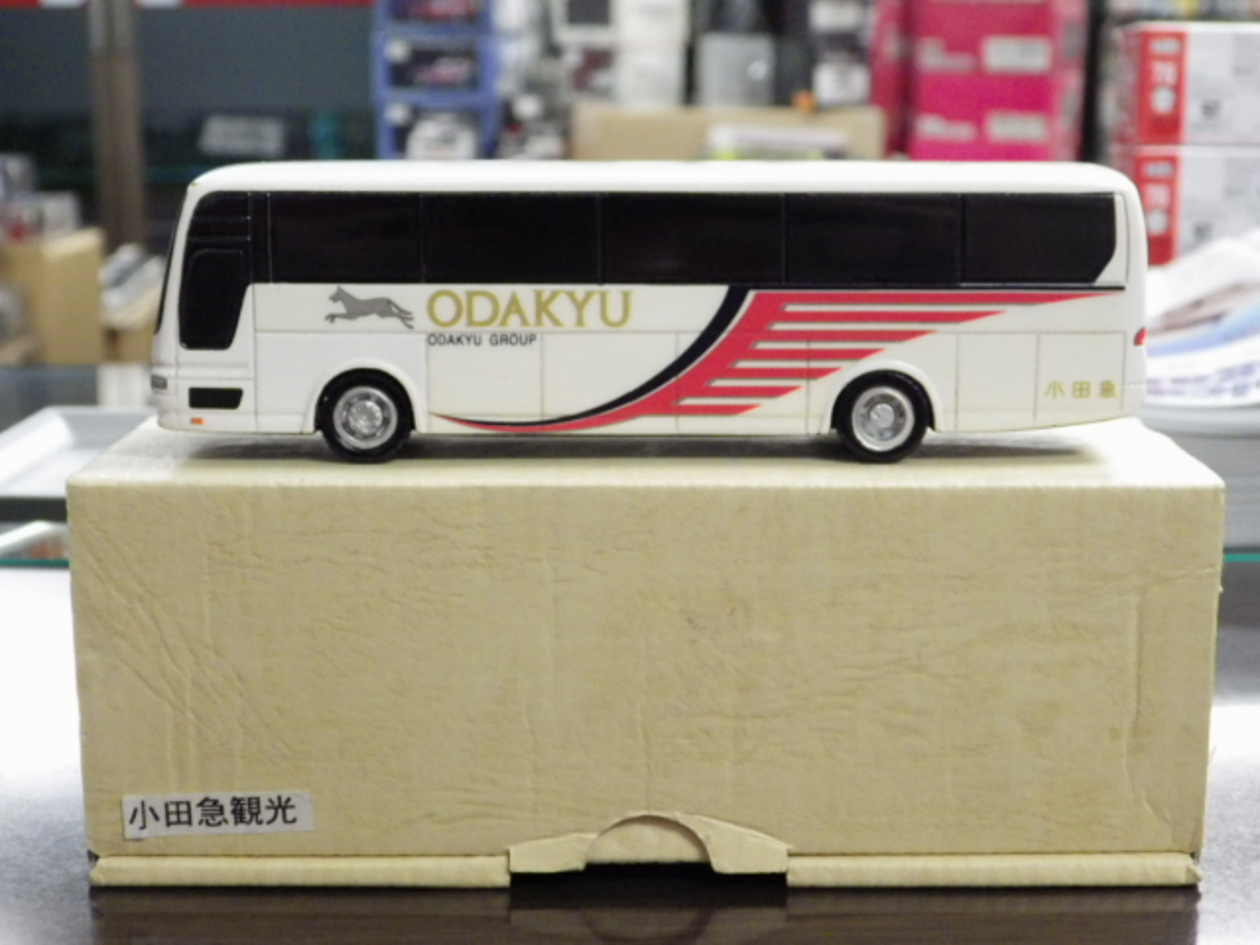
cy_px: 472
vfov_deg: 24.8
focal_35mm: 59
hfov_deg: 32.7
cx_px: 630
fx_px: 2148
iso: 800
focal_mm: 10.7
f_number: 4
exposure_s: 1/40
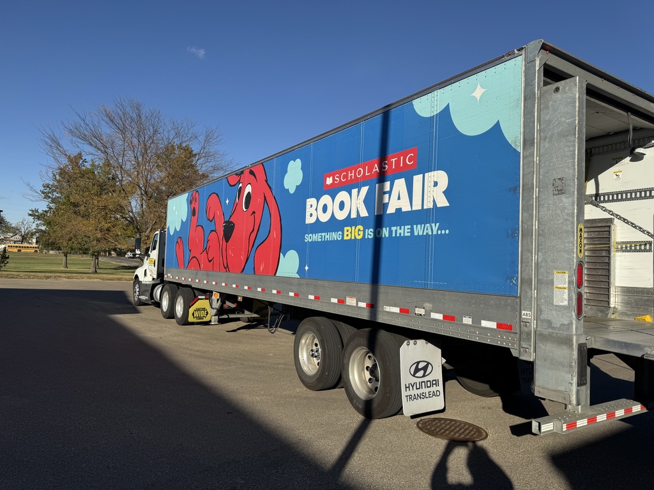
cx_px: 327
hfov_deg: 71.6
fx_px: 453
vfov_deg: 56.8
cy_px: 245
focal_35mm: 24
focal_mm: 6.76
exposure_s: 1/5348
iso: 80
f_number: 1.78
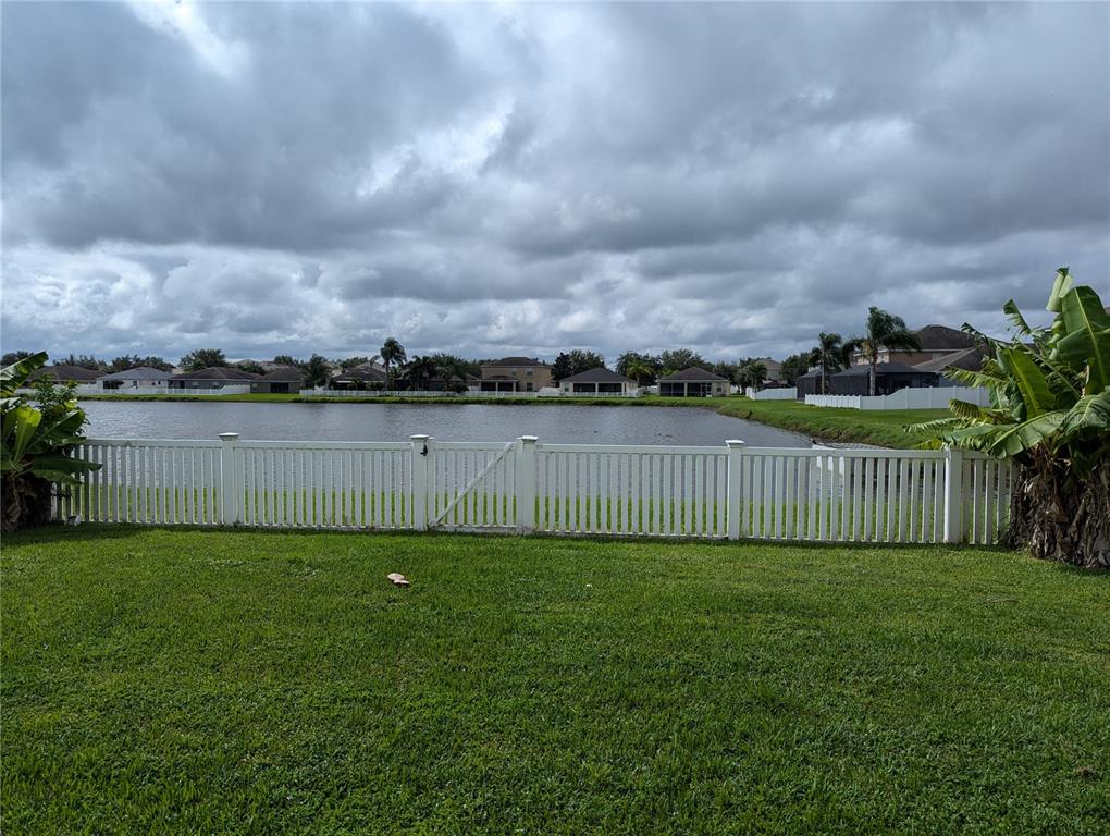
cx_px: 555
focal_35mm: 24
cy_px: 418
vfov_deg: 56.9
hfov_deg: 71.5
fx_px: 771
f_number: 1.85
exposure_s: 1/4926
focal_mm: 6.81
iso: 48
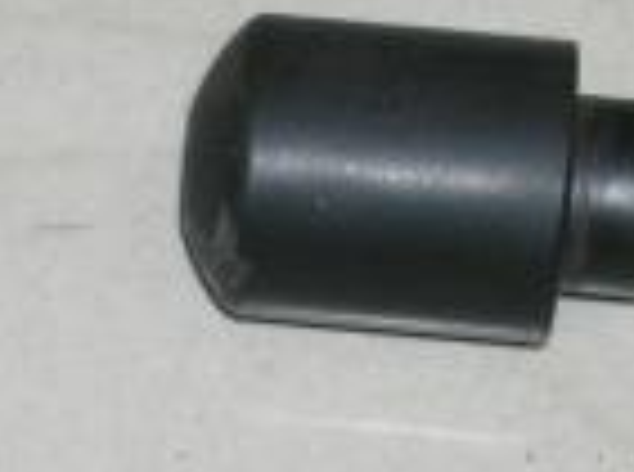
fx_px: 5060
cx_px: 238
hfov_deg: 7.2
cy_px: 443
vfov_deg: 5.3
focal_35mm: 277
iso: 50
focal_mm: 14.5
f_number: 4.4
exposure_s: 1/60.1
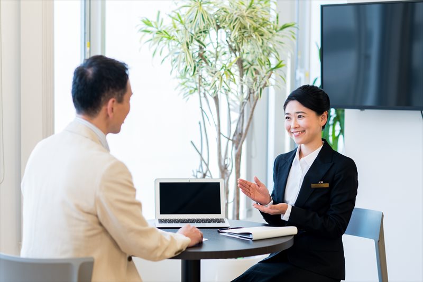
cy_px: 141
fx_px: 999
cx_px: 212
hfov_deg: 23.9
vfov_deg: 16.1
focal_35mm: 85
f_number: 2.5
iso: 500
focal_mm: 85
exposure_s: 1/200
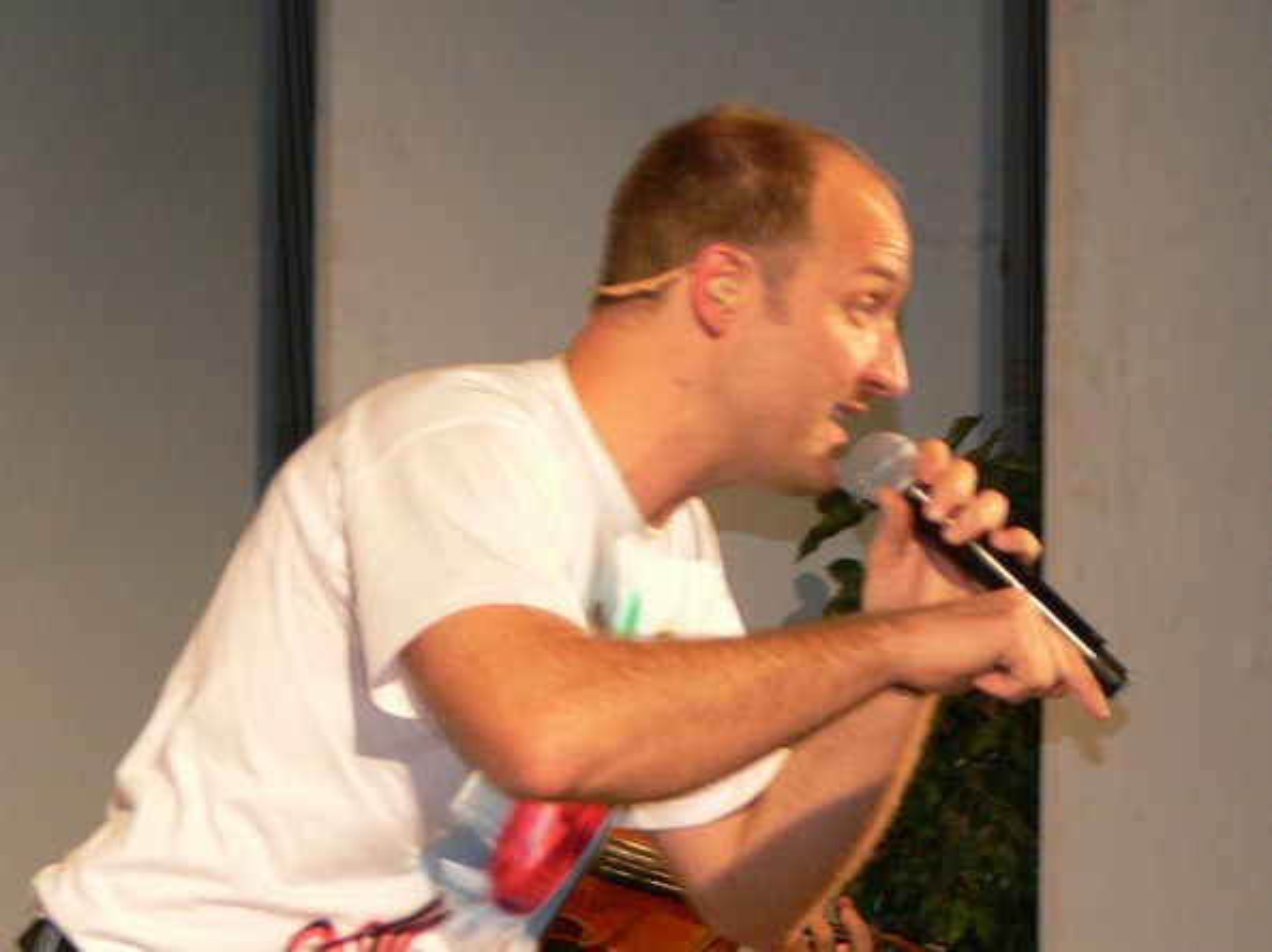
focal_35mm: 283
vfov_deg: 5.2
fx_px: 10395
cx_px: 636
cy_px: 476
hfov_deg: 7.0
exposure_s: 1/30
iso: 160
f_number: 3.6
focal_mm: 37.7
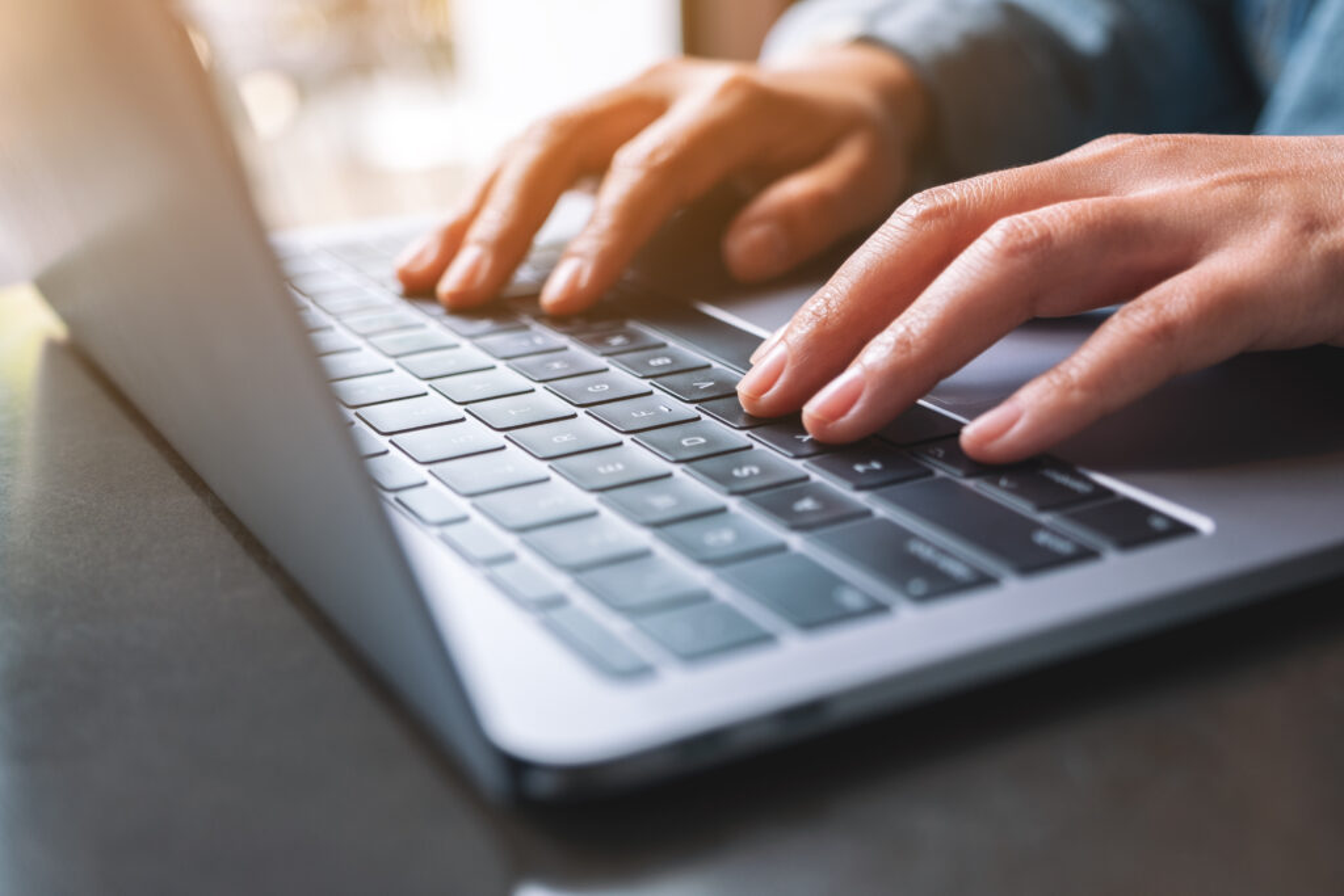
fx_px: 1755
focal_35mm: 47
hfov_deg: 41.9
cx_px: 672
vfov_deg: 28.7
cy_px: 448
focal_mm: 31.1
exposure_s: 1/50
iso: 200
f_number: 2.8
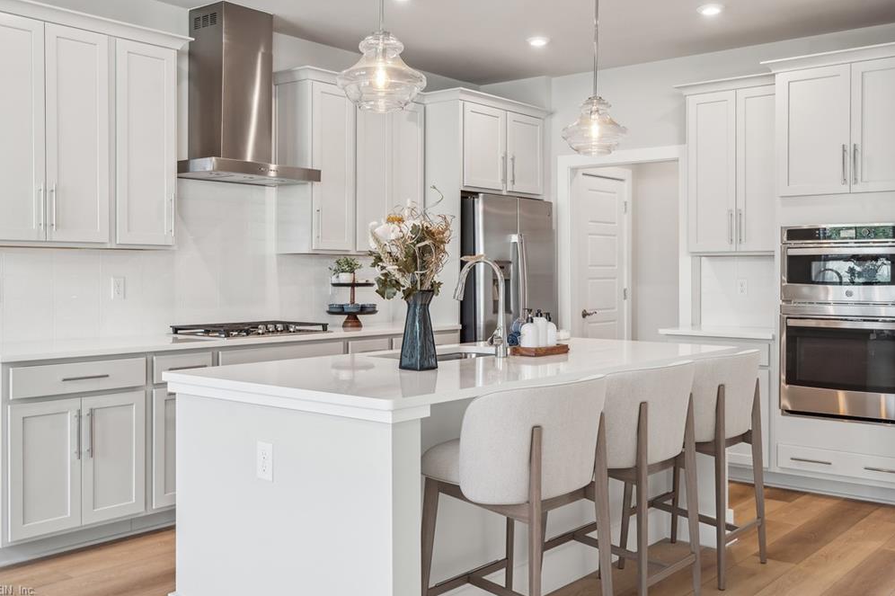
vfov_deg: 36.8
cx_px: 445
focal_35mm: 36
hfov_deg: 53.2
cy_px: 291
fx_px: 895
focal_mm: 35
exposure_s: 1/13
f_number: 7.1
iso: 200
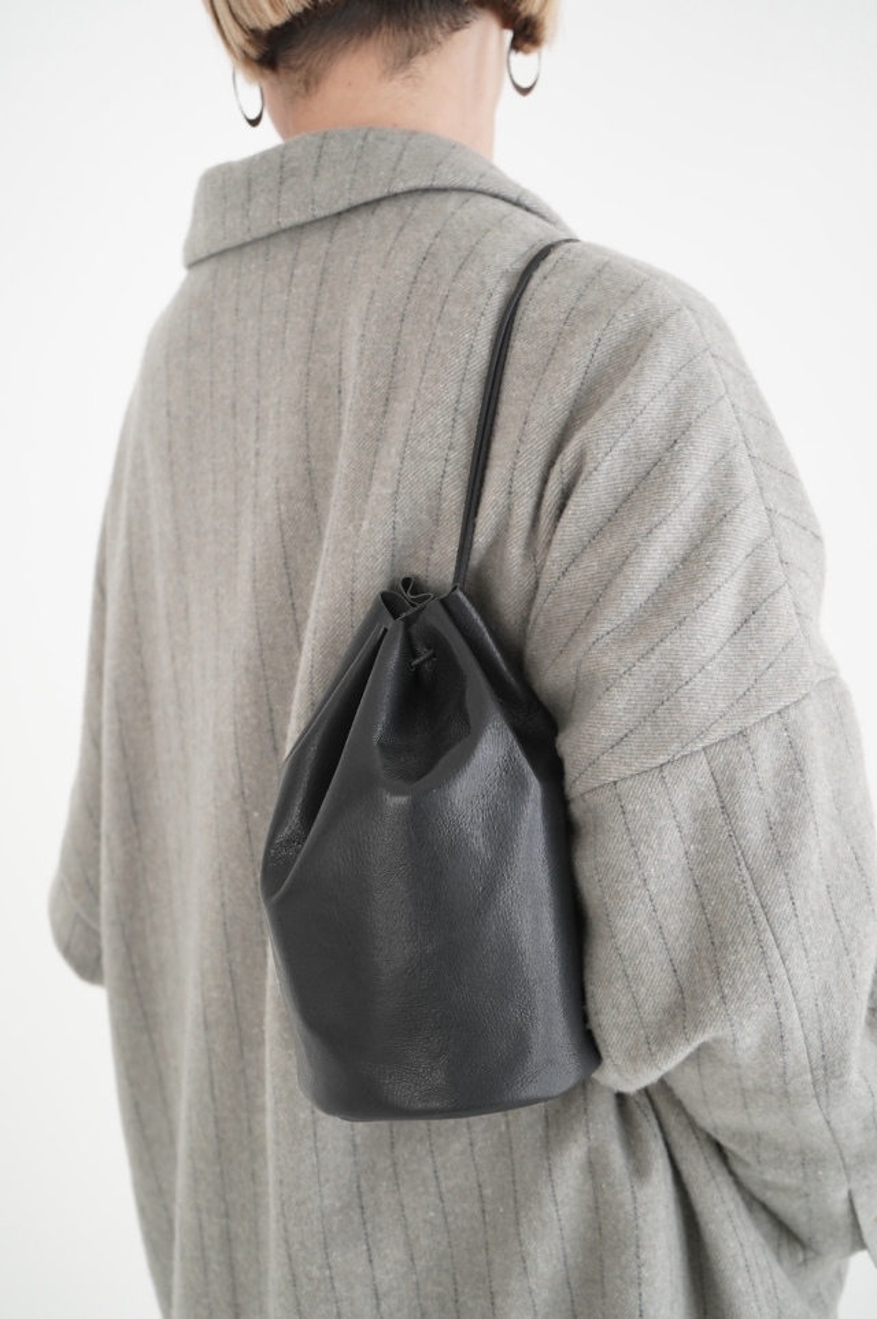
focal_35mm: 47
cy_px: 660
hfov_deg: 28.6
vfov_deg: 41.9
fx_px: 1720
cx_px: 438
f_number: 5.6
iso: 1250
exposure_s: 1/200
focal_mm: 47
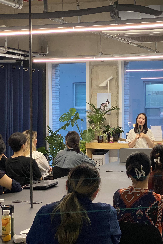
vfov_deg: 27.7
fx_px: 496
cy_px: 121
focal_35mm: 73
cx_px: 145
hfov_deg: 18.4
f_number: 2
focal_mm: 6
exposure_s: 1/60
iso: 250
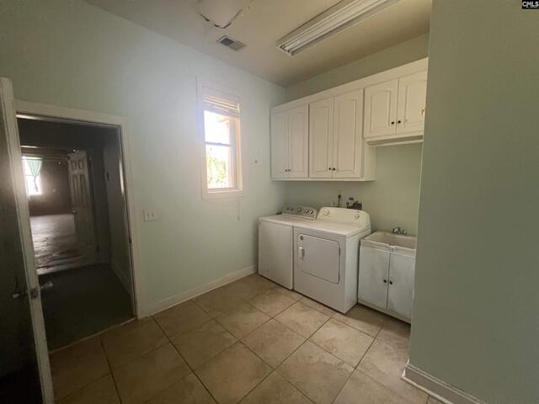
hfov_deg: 106.2
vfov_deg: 89.9
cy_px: 202
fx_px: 202
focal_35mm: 13
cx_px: 270
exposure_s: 1/71
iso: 250
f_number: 1.8
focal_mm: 1.57
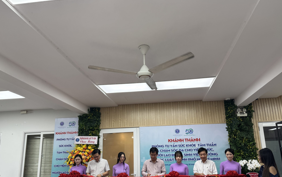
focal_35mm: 27
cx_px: 145
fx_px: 208
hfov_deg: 68.4
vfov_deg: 45.8
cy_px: 107
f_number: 1.78
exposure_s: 1/100
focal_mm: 6.76
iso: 80
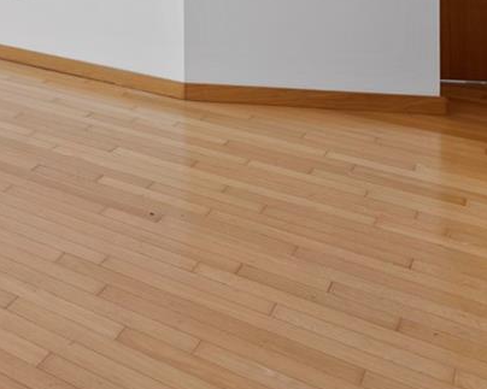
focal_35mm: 52
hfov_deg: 26.0
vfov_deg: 24.5
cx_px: -253
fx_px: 749
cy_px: -146
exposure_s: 1/8
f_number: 8
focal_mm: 14
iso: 100
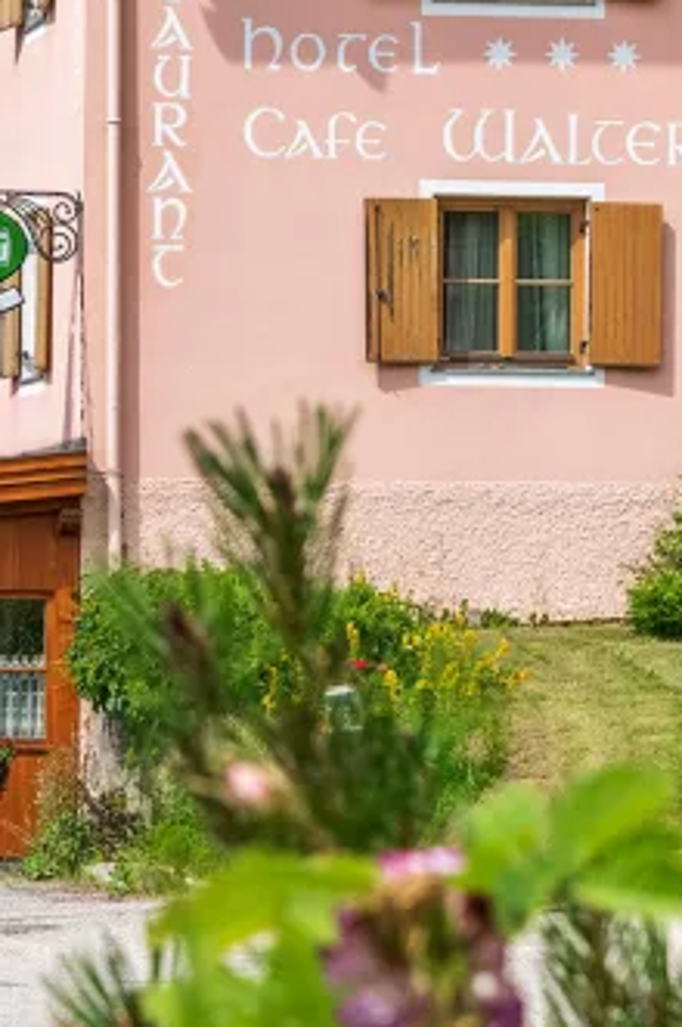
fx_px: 5809
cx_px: 150
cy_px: 189
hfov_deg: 6.7
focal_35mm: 204
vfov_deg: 10.1
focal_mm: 75
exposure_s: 1/2500
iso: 400
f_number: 11
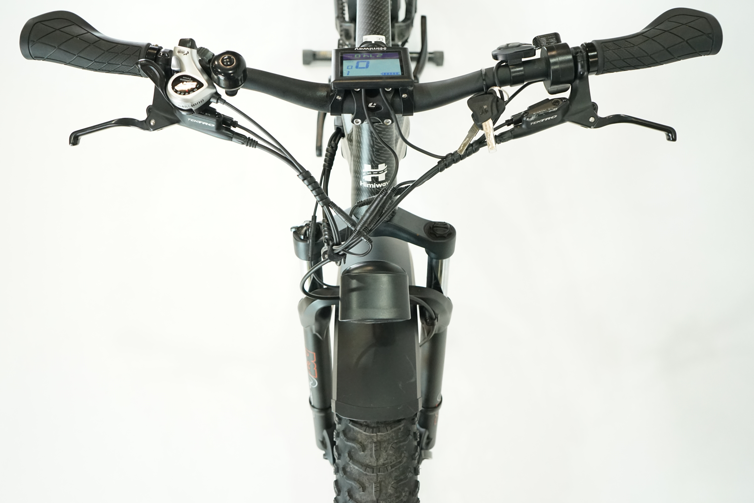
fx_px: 733
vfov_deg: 37.9
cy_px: 252
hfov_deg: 54.4
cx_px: 377
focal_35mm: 35
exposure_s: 1/200
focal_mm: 35
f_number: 5.6
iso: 3200
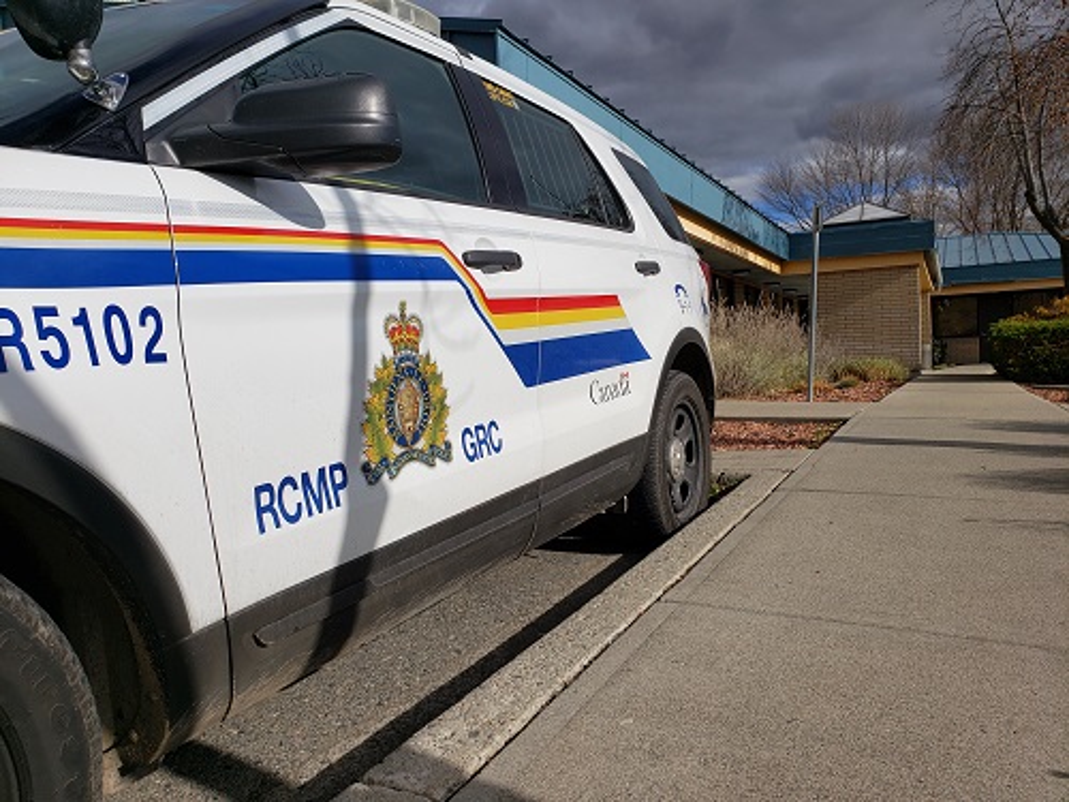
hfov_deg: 67.3
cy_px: 401
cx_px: 534
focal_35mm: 26
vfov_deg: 53.1
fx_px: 803
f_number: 2.4
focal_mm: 4.3
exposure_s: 1/3798
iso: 50
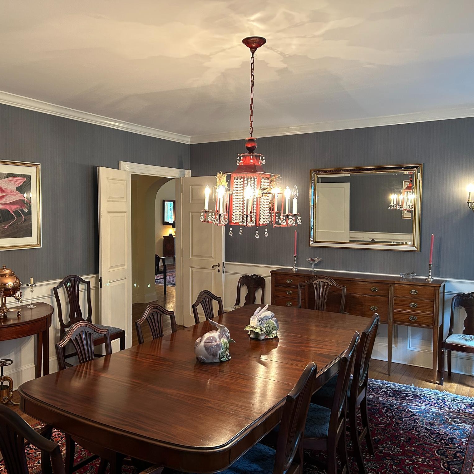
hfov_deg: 52.0
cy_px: 238
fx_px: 480
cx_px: 179
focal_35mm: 31
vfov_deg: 52.5
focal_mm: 5.7
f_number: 1.5
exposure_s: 1/60
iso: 250
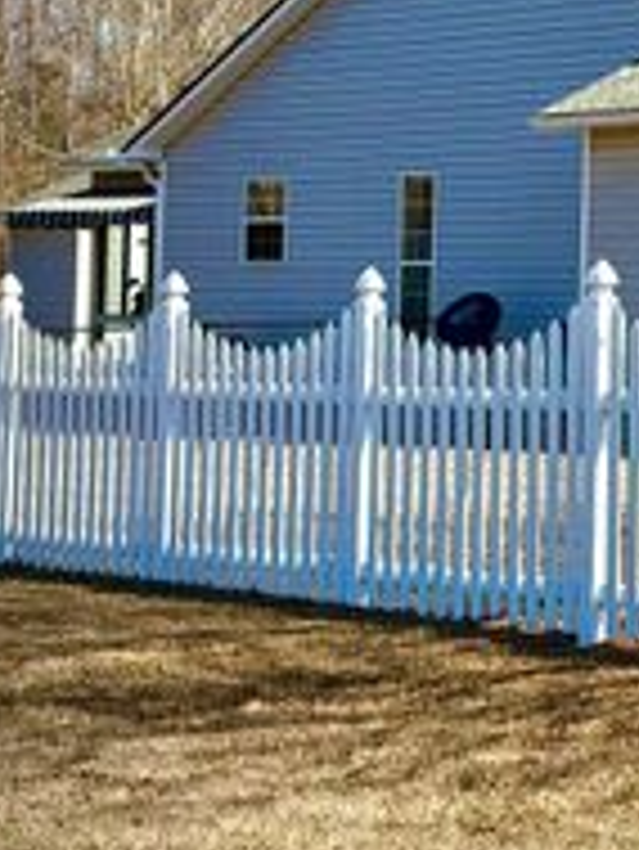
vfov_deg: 15.4
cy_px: 205
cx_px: 1004
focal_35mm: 127
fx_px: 3122
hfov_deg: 11.2
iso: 64
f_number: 1.78
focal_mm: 6.76
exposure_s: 1/6024
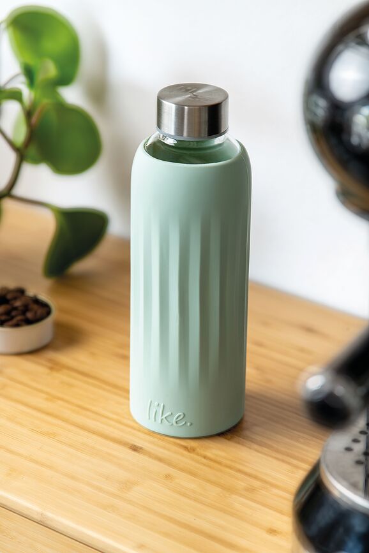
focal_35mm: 105
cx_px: 184
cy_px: 276
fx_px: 1614
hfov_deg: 13.0
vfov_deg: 19.5
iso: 100
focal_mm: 105
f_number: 6.3
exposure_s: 1/2
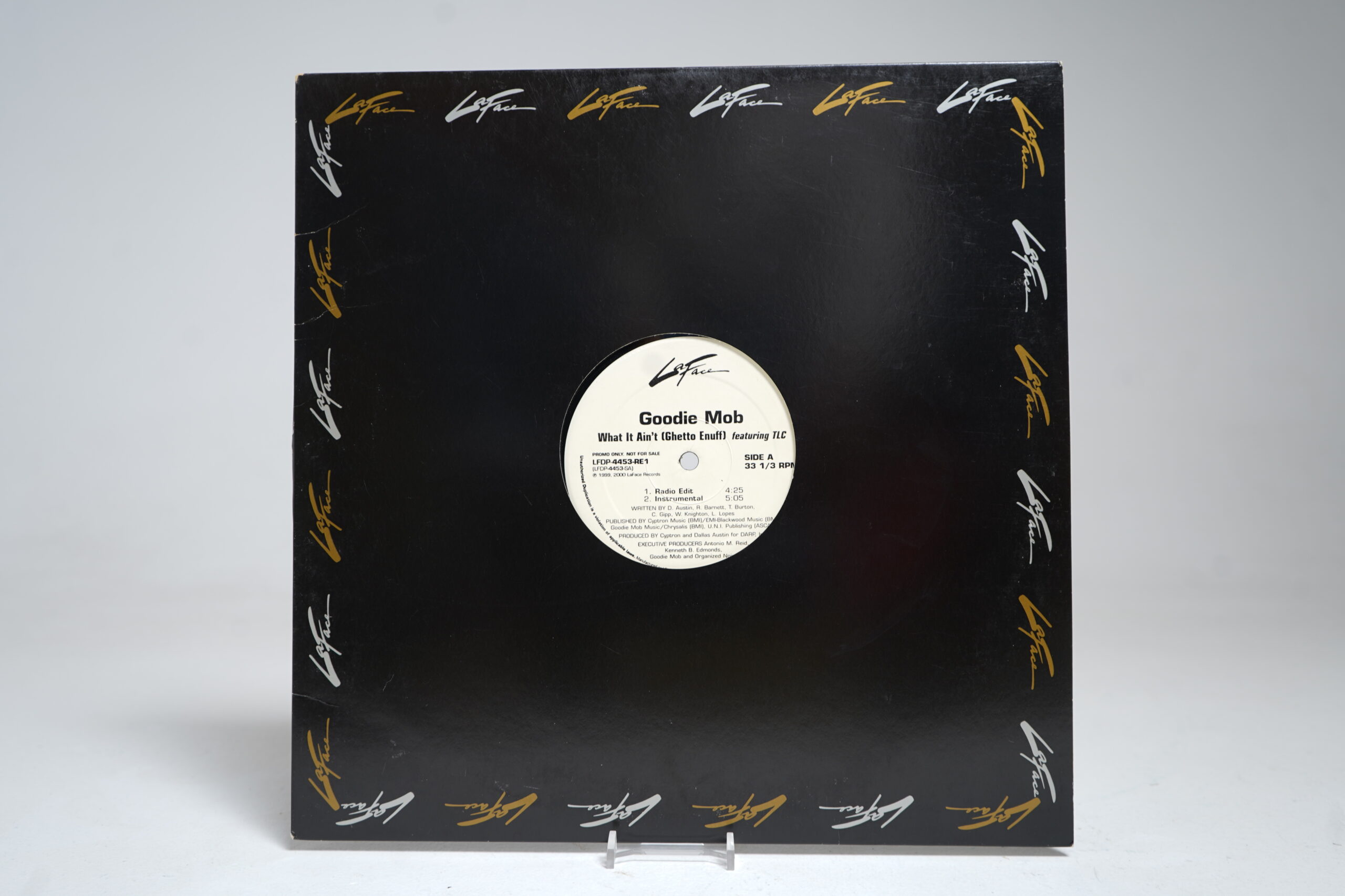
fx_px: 1158
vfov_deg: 42.3
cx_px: 672
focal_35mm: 31
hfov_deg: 60.3
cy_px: 448
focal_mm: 31
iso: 64
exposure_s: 1/3
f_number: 5
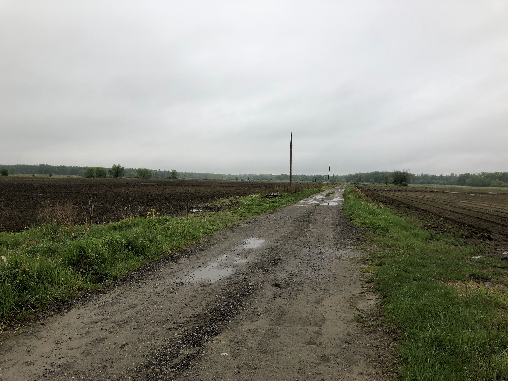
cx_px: 254
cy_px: 190
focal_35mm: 28
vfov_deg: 49.7
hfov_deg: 63.4
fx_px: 411
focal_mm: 3.99
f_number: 1.8
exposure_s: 1/189
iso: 20
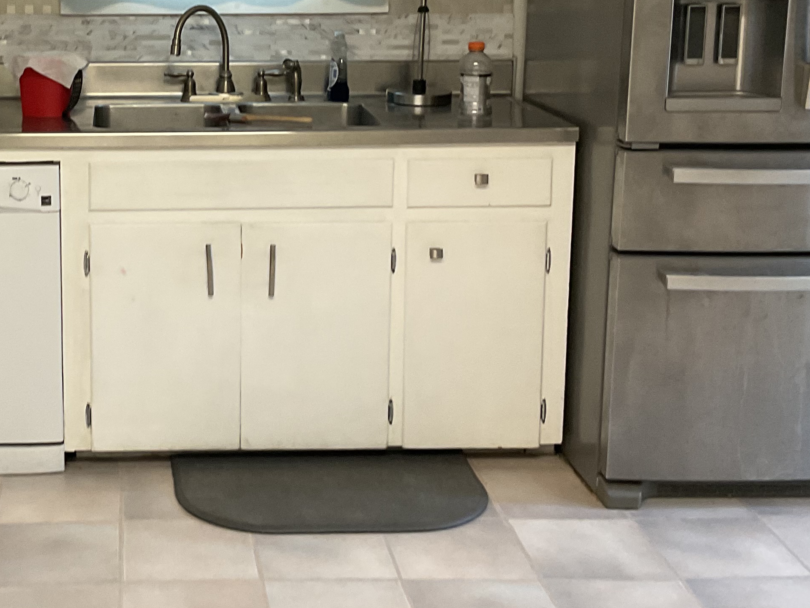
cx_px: 178
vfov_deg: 23.7
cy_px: 142
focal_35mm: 61
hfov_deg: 31.0
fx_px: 1427
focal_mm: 3
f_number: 1.8
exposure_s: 1/60
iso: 64
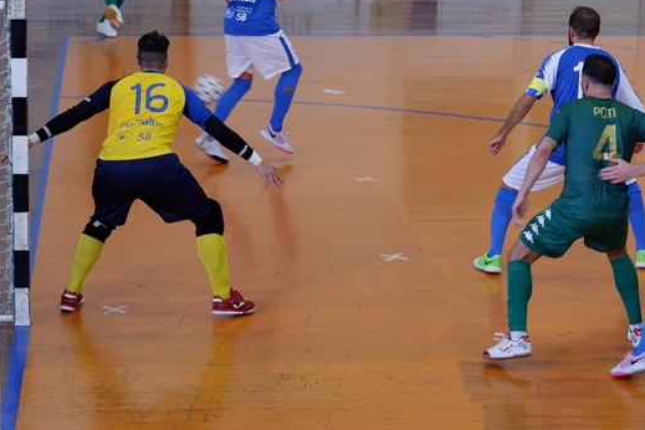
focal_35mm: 148
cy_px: 152
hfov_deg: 13.9
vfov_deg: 9.3
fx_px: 2651
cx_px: 423
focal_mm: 50
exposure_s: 1/140
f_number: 4.5
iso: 1600
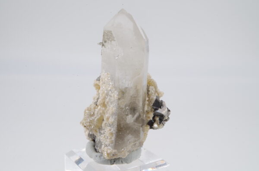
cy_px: 86
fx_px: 352
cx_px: 130
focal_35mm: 49
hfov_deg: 40.4
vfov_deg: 27.4
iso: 100
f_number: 4.5
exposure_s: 1/4
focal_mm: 32.5
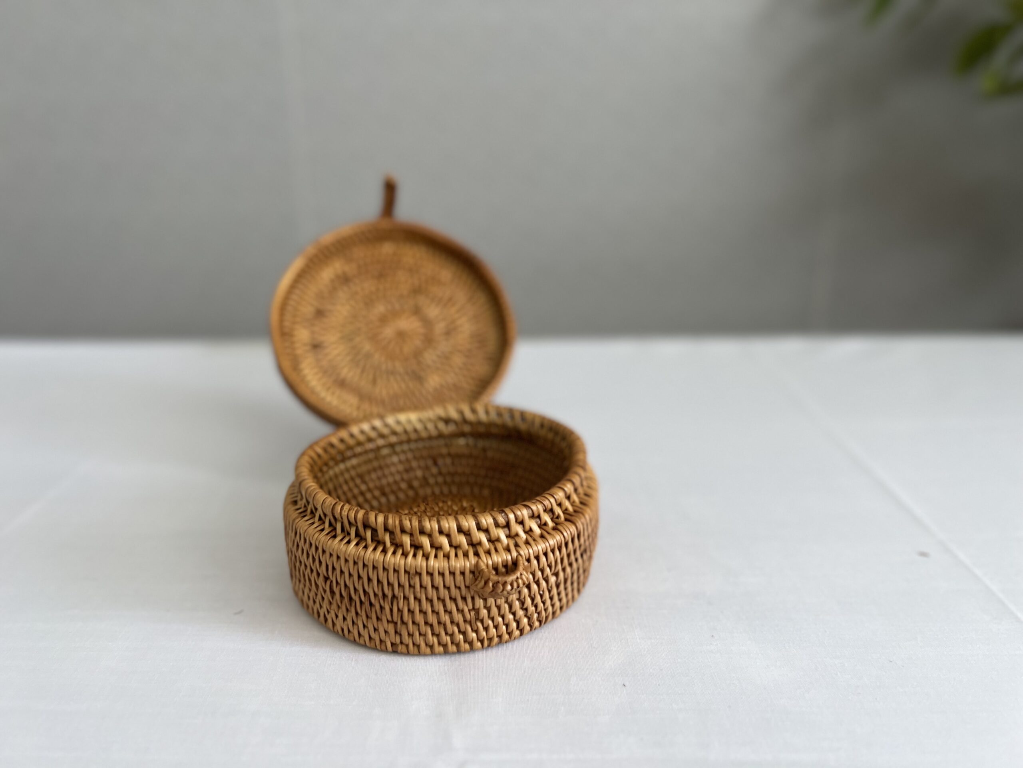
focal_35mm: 26
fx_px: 768
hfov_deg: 67.3
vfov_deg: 53.1
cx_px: 512
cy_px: 384
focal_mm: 5.7
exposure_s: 1/100
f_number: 1.5
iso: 125
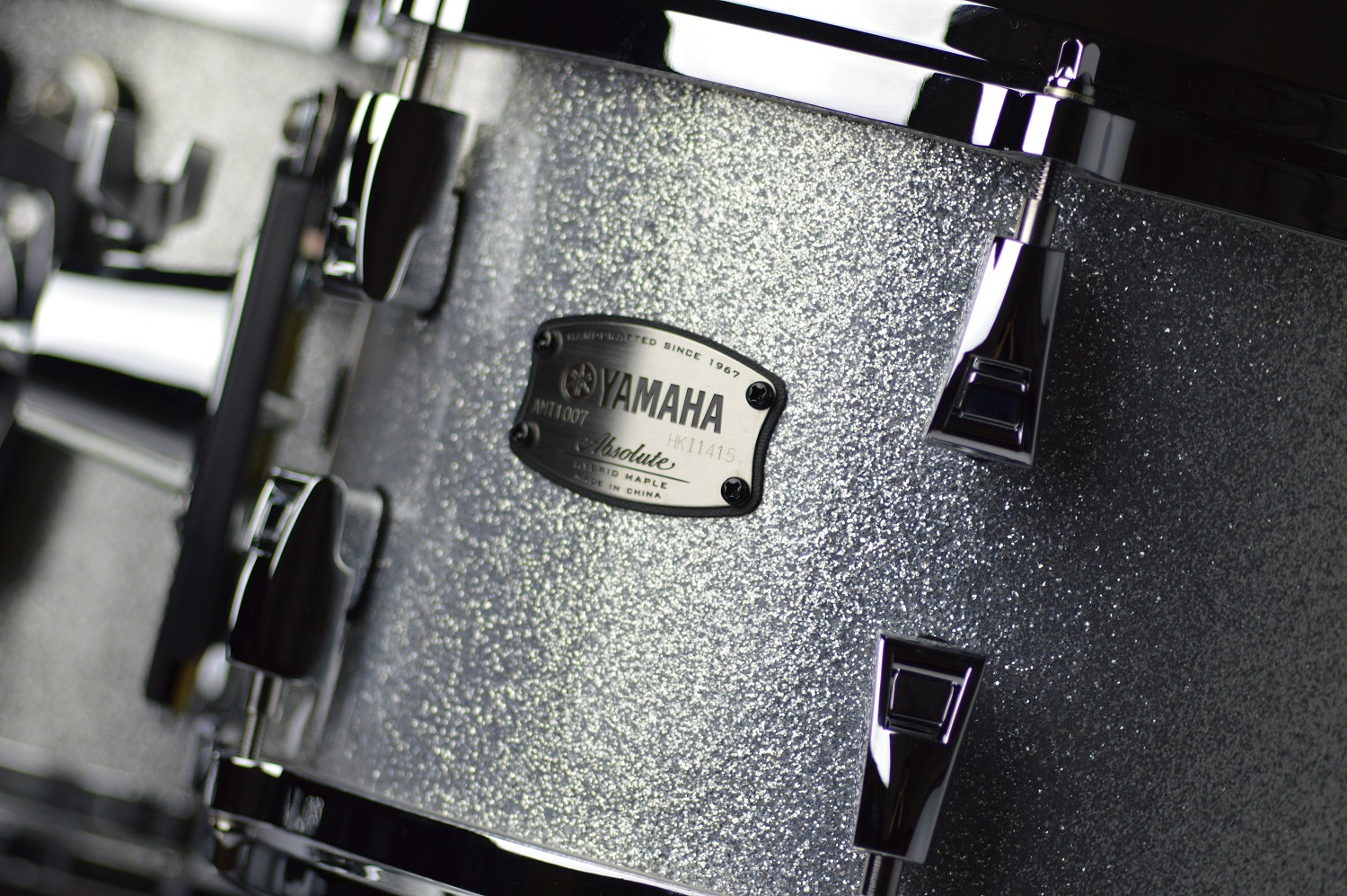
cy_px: 448
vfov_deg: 8.7
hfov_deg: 13.1
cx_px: 674
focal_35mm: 158
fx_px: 5887
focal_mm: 105
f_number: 2.8
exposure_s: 1/800
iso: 400
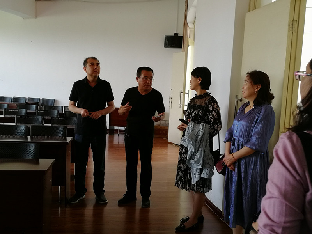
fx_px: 306
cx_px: 156
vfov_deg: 41.8
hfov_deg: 54.0
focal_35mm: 34
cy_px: 117
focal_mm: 3.95
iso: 250
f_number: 2.2
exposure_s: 1/100
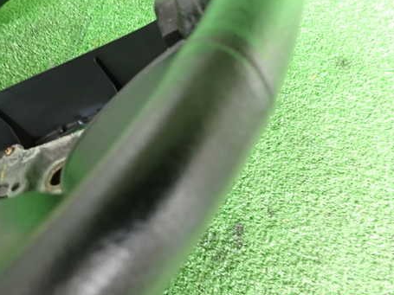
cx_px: 215
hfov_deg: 55.3
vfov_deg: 42.8
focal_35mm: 33
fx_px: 376
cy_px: 123
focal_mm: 4.5
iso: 400
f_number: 2
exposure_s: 1/30
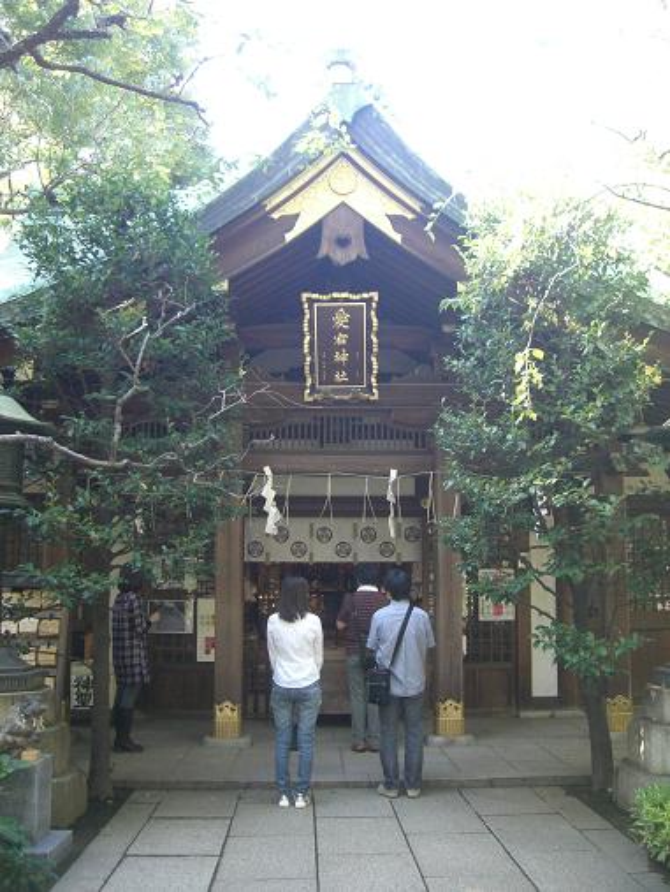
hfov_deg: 37.8
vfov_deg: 48.9
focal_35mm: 38
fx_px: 979
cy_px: 446
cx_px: 335
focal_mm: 6.2
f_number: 2.7
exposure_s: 1/80
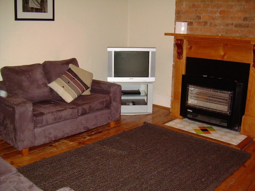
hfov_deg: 49.0
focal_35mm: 38
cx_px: 128
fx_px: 280
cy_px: 96
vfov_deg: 37.7
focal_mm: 6.3
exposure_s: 1/60
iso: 200
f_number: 2.8
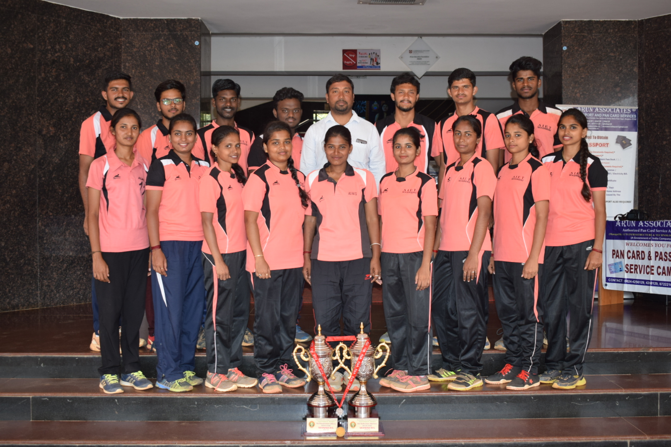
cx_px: 336
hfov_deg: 47.9
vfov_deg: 33.0
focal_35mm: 40
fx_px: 755
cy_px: 224
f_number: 4.5
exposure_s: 1/200
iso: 320
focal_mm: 27
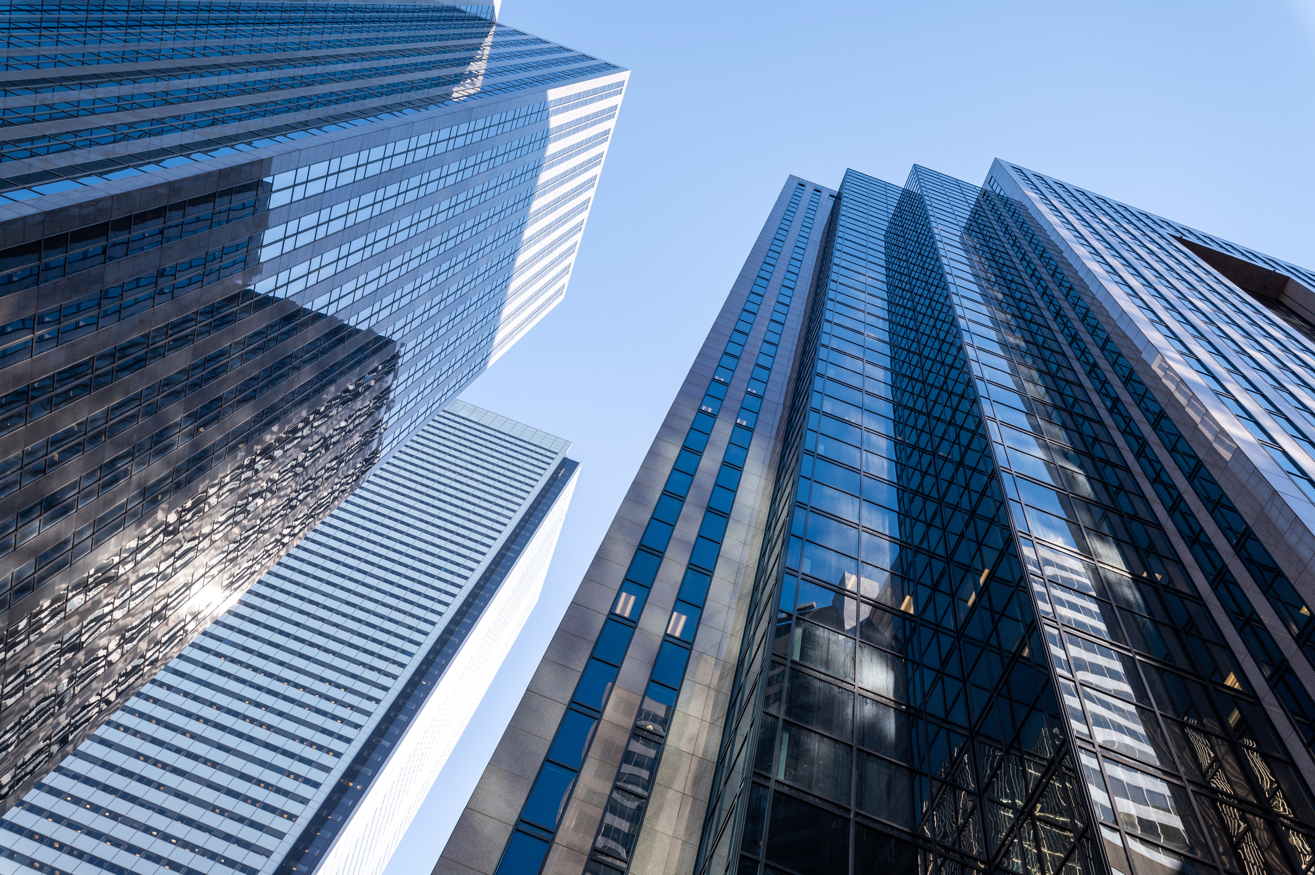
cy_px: 438
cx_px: 658
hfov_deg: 62.0
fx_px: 1095
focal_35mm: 30
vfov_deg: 43.6
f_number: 8
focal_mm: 30
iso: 100
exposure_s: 1/160
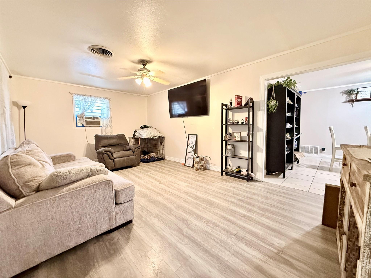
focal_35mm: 14
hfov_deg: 102.1
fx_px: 150
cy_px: 139
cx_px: 186
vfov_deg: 85.7
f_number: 2.2
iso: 1000
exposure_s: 1/40
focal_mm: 2.22
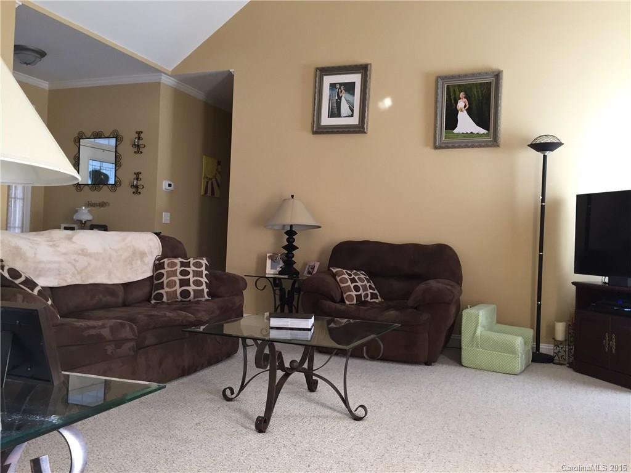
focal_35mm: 29
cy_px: 236
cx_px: 316
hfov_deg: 61.7
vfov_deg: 48.2
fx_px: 529
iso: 100
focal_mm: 4.15
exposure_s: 1/30
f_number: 2.2
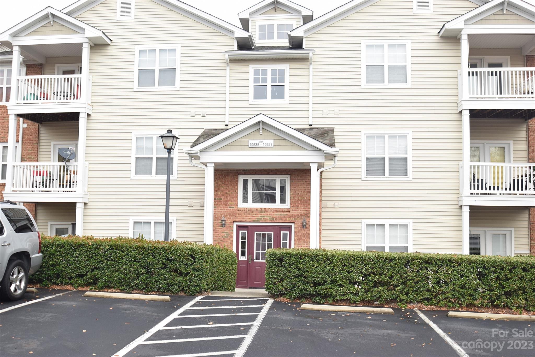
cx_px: 268
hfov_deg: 53.1
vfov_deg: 36.9
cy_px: 178
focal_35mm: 36
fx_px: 535
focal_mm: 24
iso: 400
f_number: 8
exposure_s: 1/250
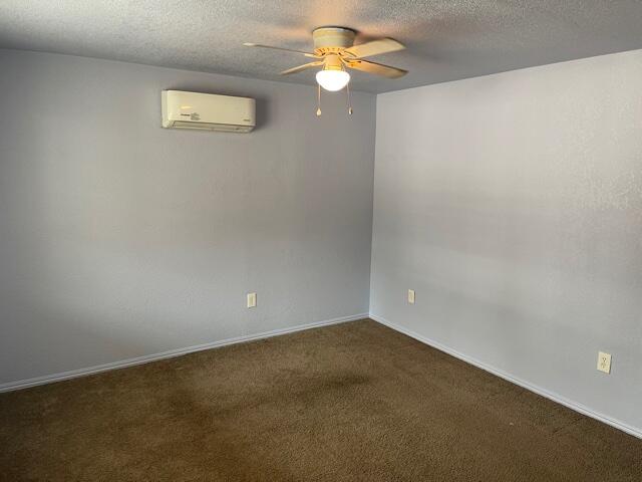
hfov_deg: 67.3
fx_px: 482
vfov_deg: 53.1
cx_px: 321
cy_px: 241
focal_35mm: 26
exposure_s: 1/94
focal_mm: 5.1
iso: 125
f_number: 1.6
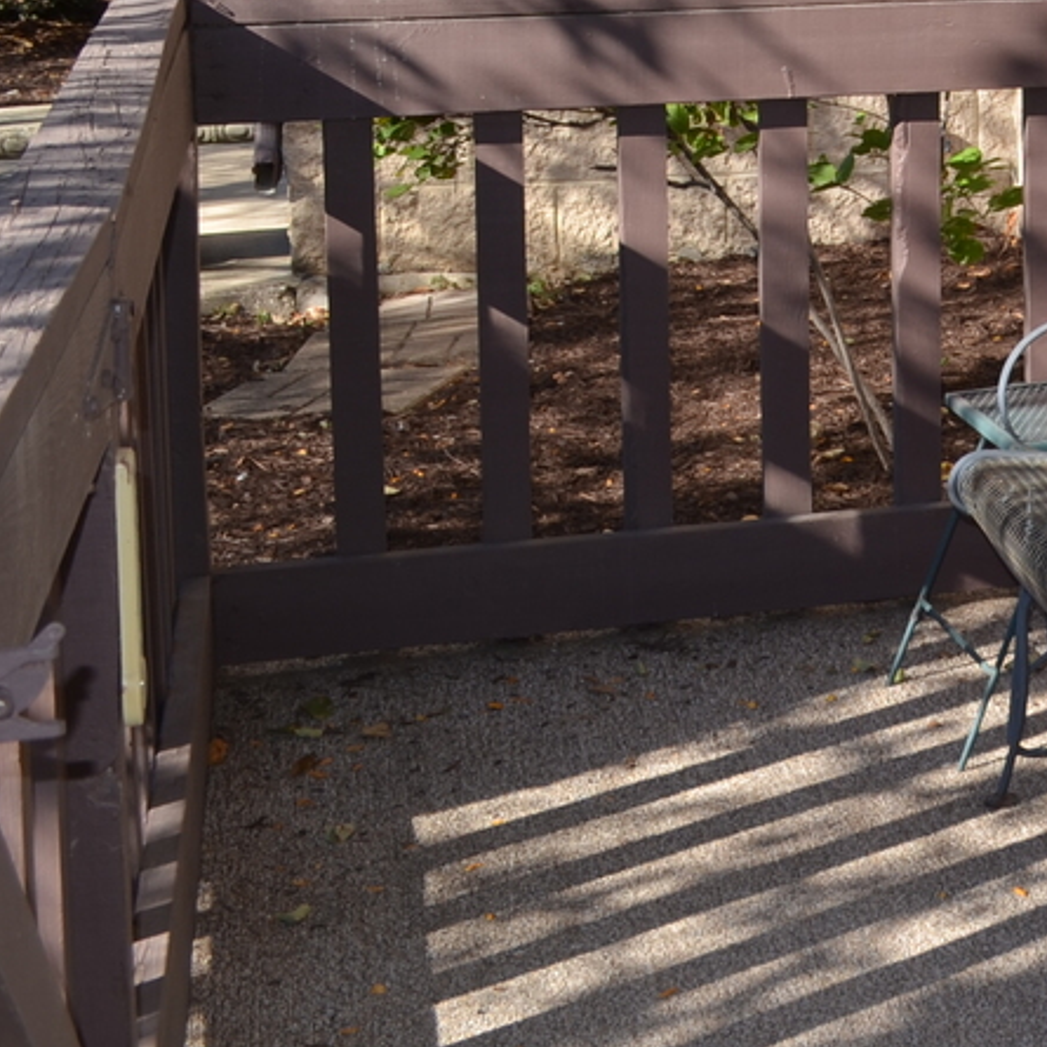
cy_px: -35
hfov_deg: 17.6
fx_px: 2874
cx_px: 1745
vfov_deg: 19.9
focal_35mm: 84
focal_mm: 18
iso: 100
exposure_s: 1/200
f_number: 7.1
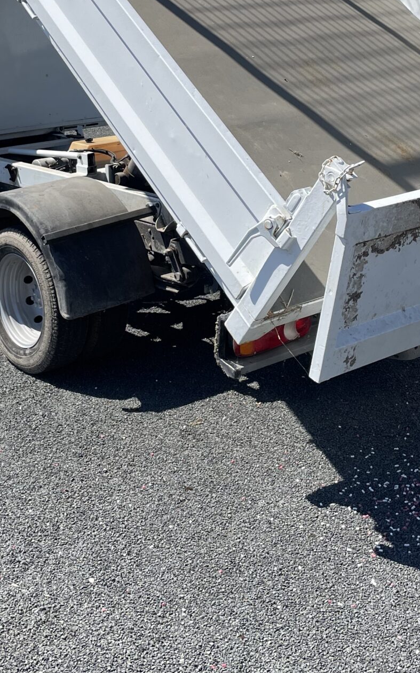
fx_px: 1026
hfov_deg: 23.0
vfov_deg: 35.0
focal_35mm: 56
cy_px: 126
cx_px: 145
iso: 32
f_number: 1.6
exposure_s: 1/3125
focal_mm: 4.2
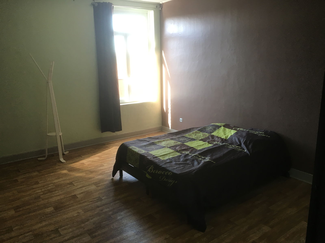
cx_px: 162
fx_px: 272
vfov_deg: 48.2
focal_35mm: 29
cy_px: 122
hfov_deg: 61.7
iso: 32
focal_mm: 4.15
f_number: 2.2
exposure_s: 1/33
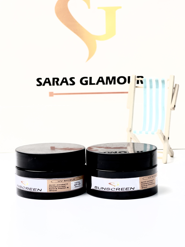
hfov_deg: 19.1
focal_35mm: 77
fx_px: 549
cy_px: 124
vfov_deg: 25.3
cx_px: 92
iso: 80
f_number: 2.8
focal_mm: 9
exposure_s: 1/100
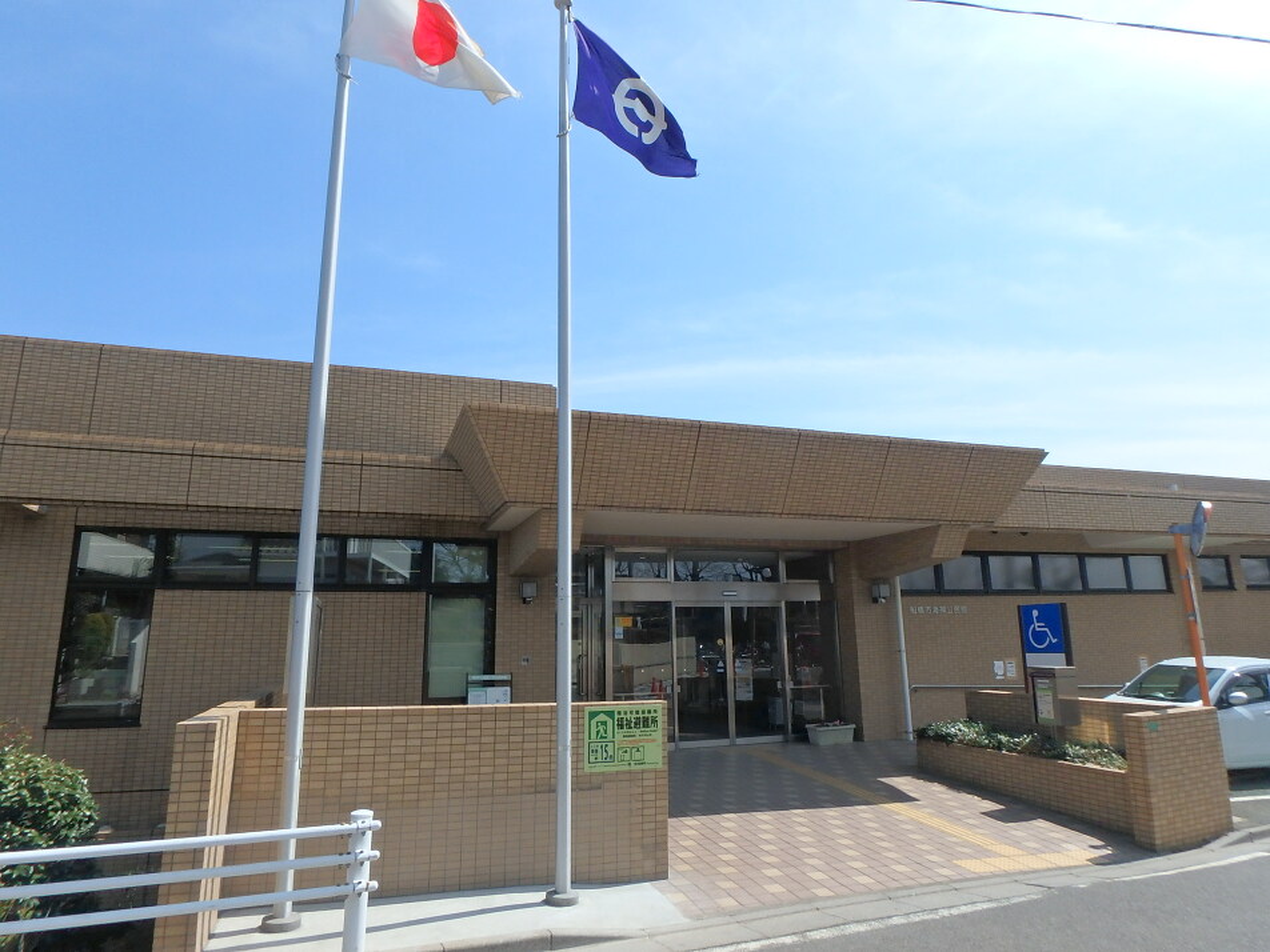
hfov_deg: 79.0
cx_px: 635
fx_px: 770
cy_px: 476
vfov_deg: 63.4
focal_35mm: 21
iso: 125
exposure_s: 1/640
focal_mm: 3.7
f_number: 6
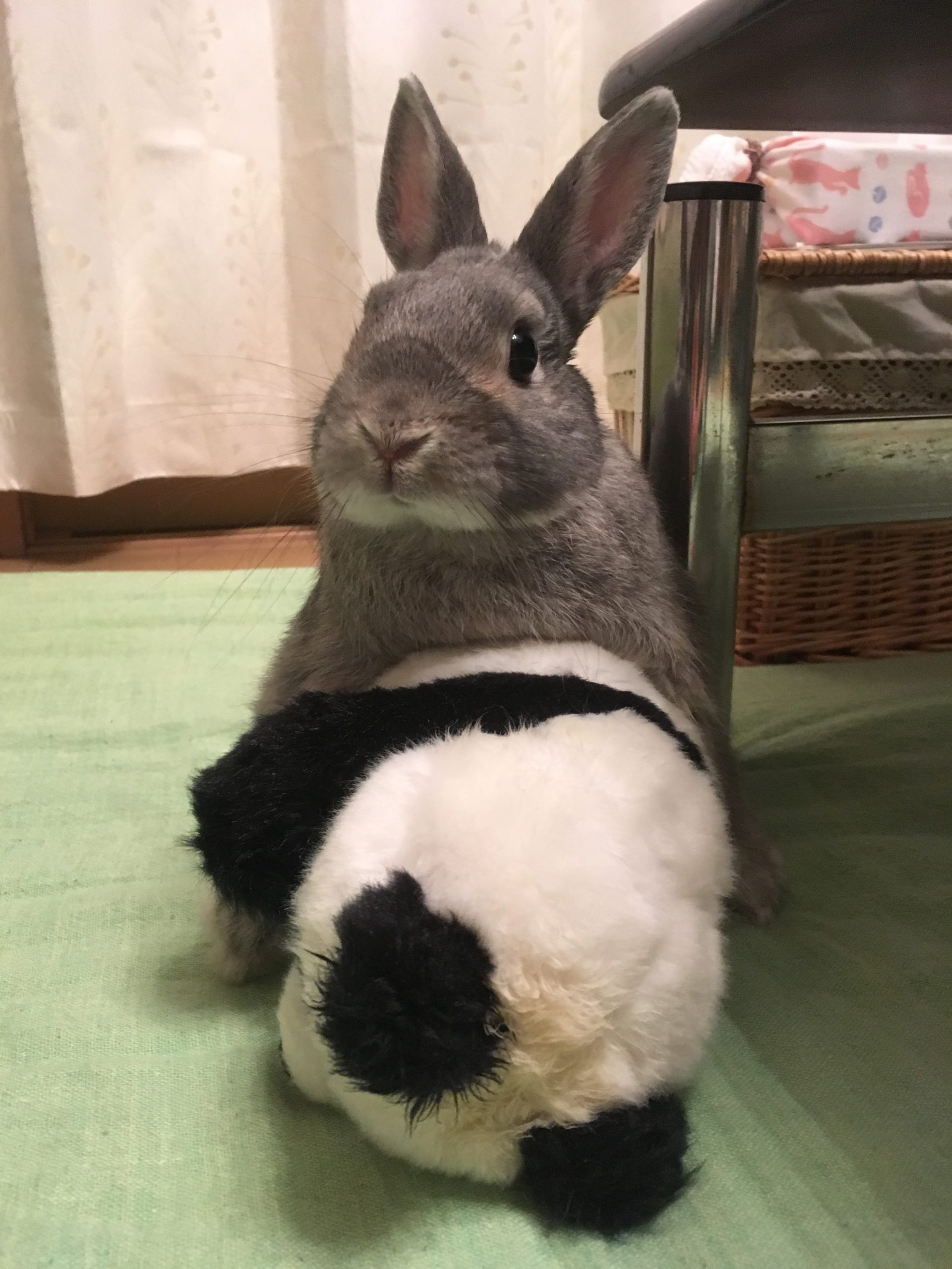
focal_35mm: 29
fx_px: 1063
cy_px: 634
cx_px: 476
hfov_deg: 48.2
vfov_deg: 61.7
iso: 200
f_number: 2.2
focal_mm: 4.15
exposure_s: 1/30
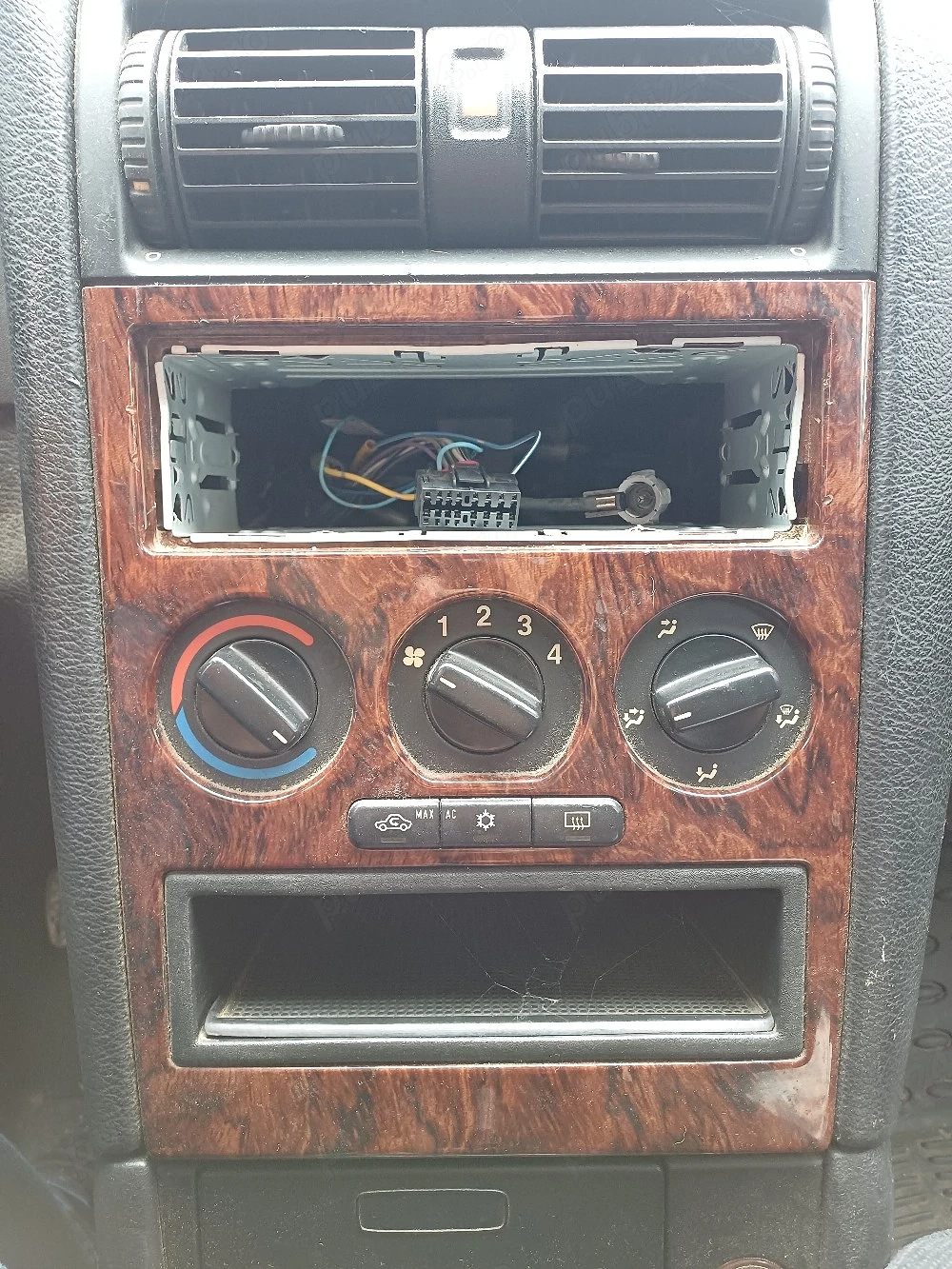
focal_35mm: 25
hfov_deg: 54.9
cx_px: 476
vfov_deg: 69.4
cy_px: 634
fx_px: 917
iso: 400
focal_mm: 4.65
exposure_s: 1/33.4
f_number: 1.8
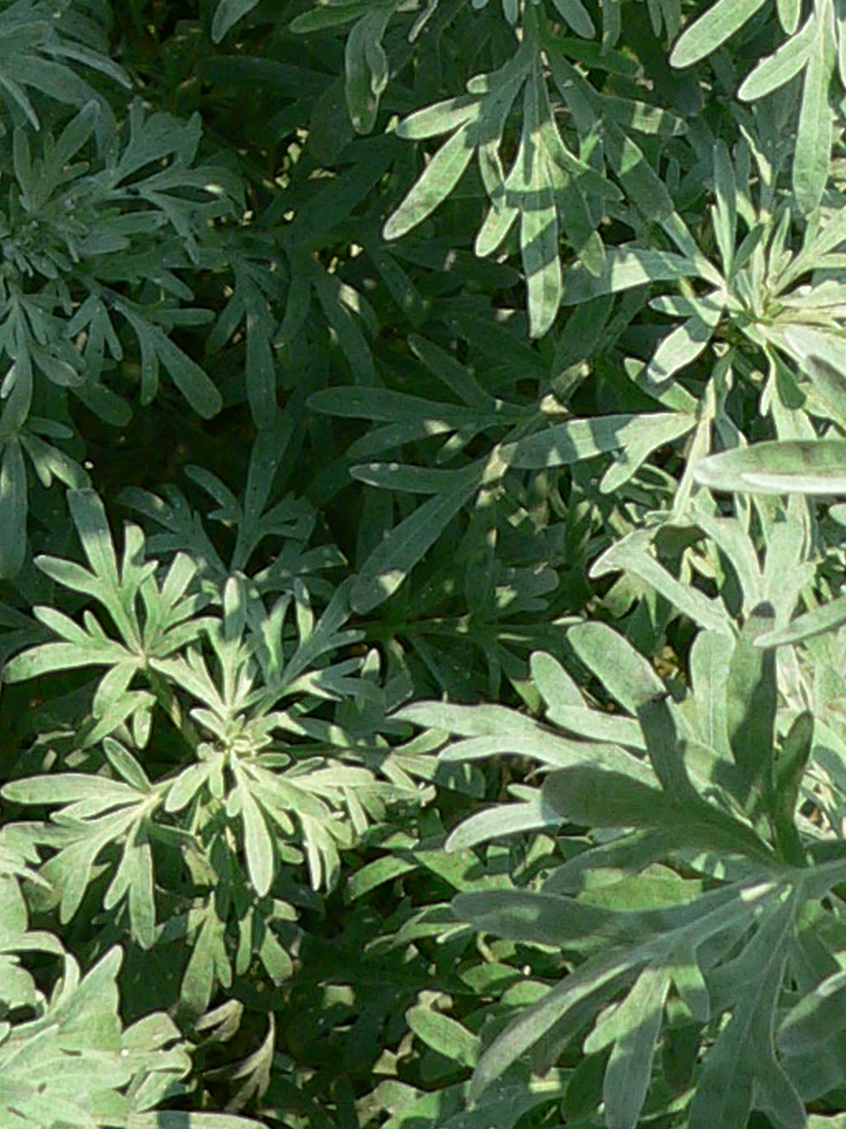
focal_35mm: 135
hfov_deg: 11.0
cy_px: -301
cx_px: 231
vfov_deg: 14.1
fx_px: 4400
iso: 100
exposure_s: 1/500
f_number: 4
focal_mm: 6
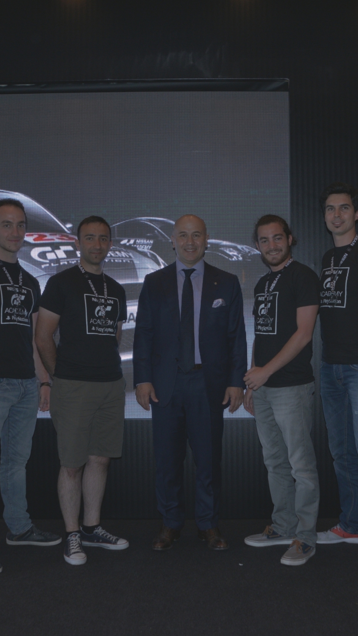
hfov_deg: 29.0
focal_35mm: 41
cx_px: 199
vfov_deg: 49.4
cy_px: 317
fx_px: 692
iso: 200
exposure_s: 1/100
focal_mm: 26
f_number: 8
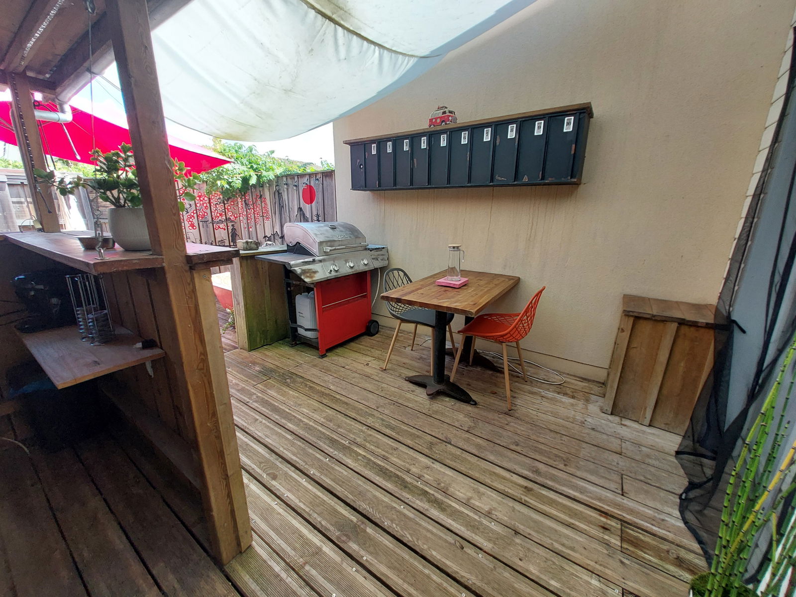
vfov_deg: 89.9
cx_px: 398
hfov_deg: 106.2
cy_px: 298
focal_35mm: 13
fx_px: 299
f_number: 2.2
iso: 64
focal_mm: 1.42
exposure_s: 1/139
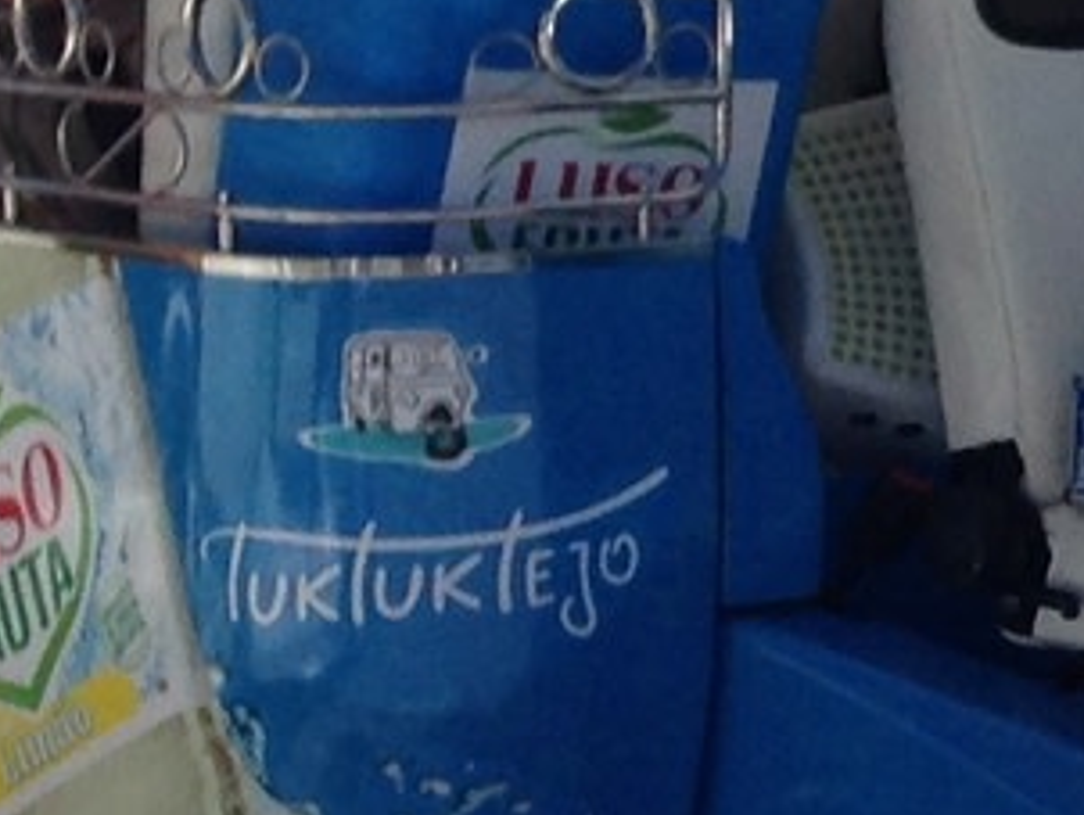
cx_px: 3440
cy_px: -298
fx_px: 7302
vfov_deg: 6.3
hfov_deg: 7.3
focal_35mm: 233
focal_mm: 4.1
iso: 50
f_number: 2.4
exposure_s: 1/1869
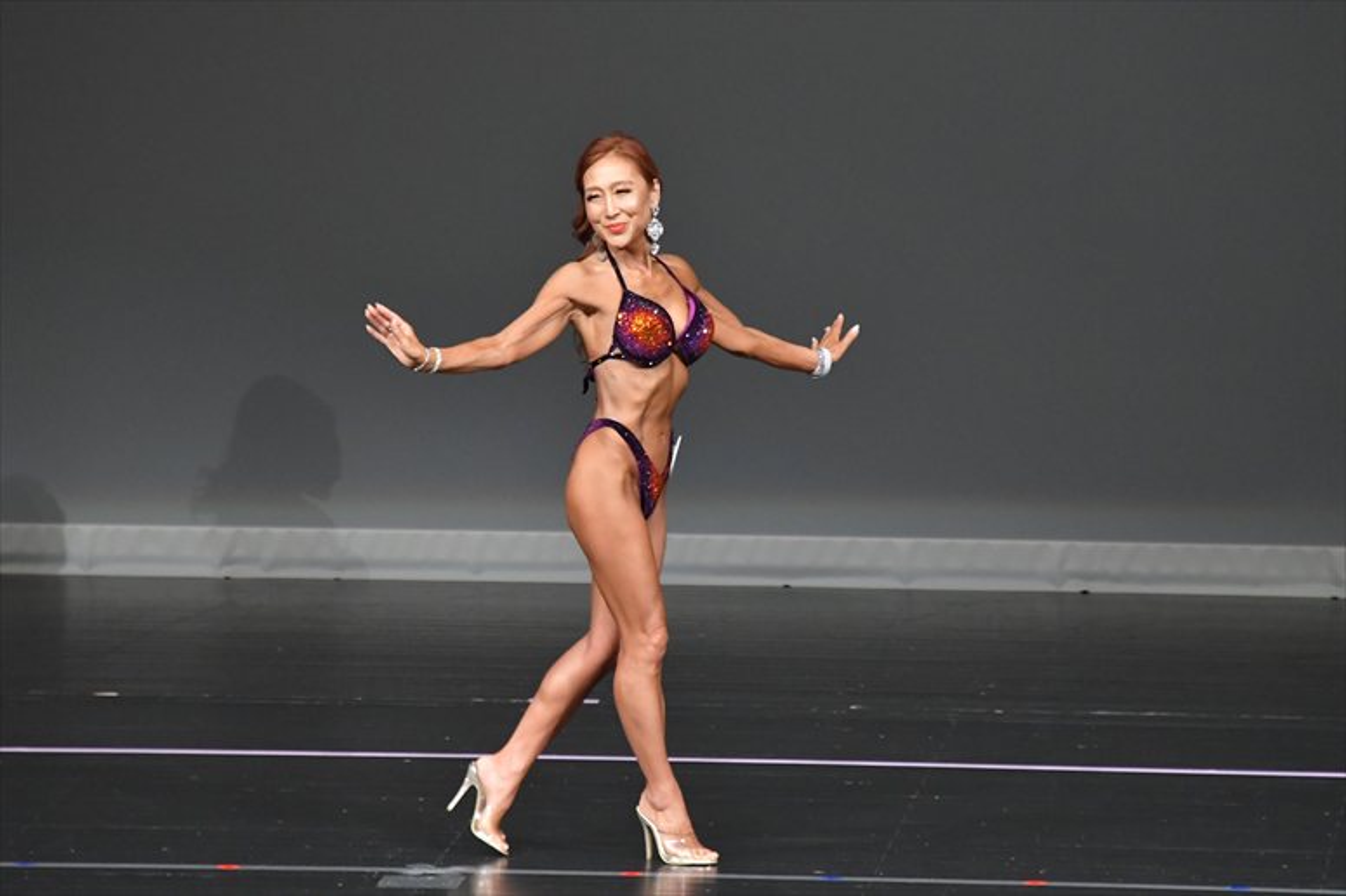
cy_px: 448
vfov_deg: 4.0
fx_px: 12893
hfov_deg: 6.0
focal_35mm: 345
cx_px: 673
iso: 4000
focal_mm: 230
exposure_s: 1/400
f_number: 5.6
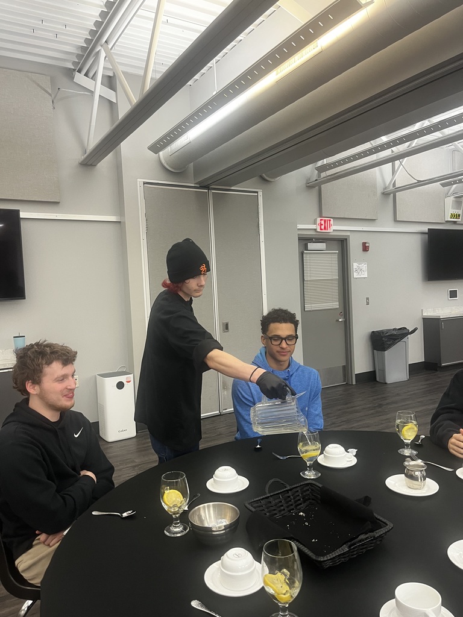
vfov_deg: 67.3
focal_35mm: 26
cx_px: 232
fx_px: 464
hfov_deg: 53.1
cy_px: 308
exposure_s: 1/60
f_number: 1.6
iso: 200
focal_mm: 5.1
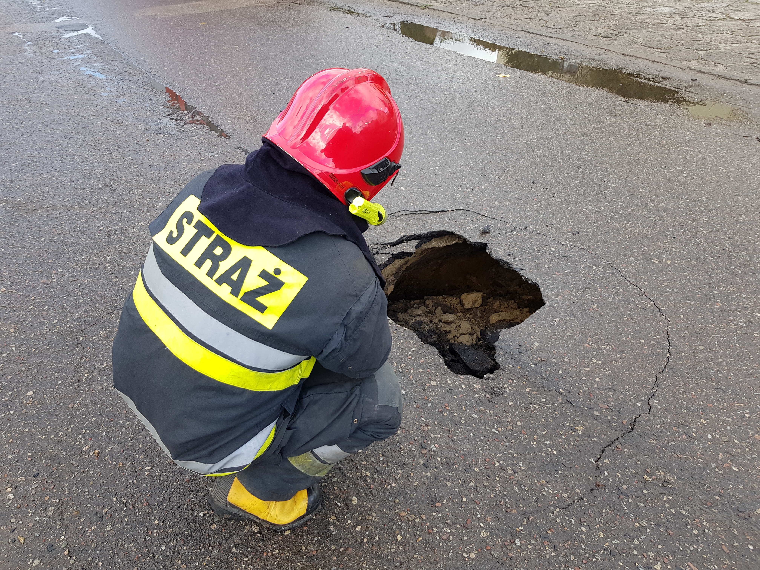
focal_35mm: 26
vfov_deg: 53.1
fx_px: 571
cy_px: 285
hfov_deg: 67.3
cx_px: 380
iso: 40
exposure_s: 1/233
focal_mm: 4.2
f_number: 1.7
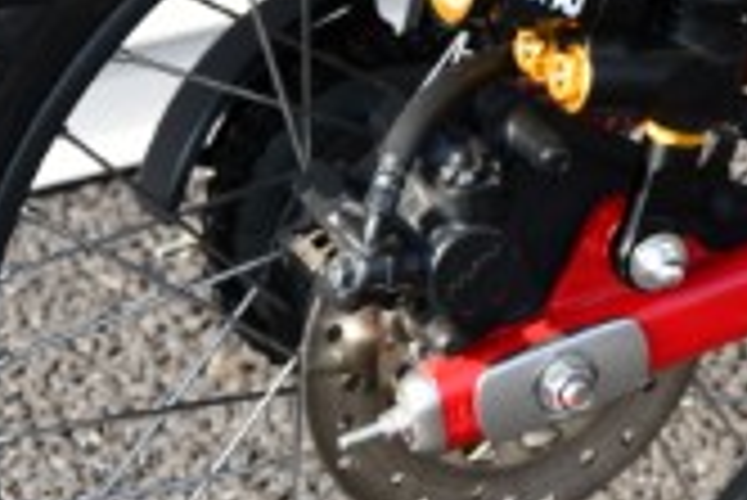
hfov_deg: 8.6
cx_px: 1058
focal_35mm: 235
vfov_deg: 5.8
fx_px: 4880
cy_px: -70
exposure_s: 1/250
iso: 200
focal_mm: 52
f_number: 5.6
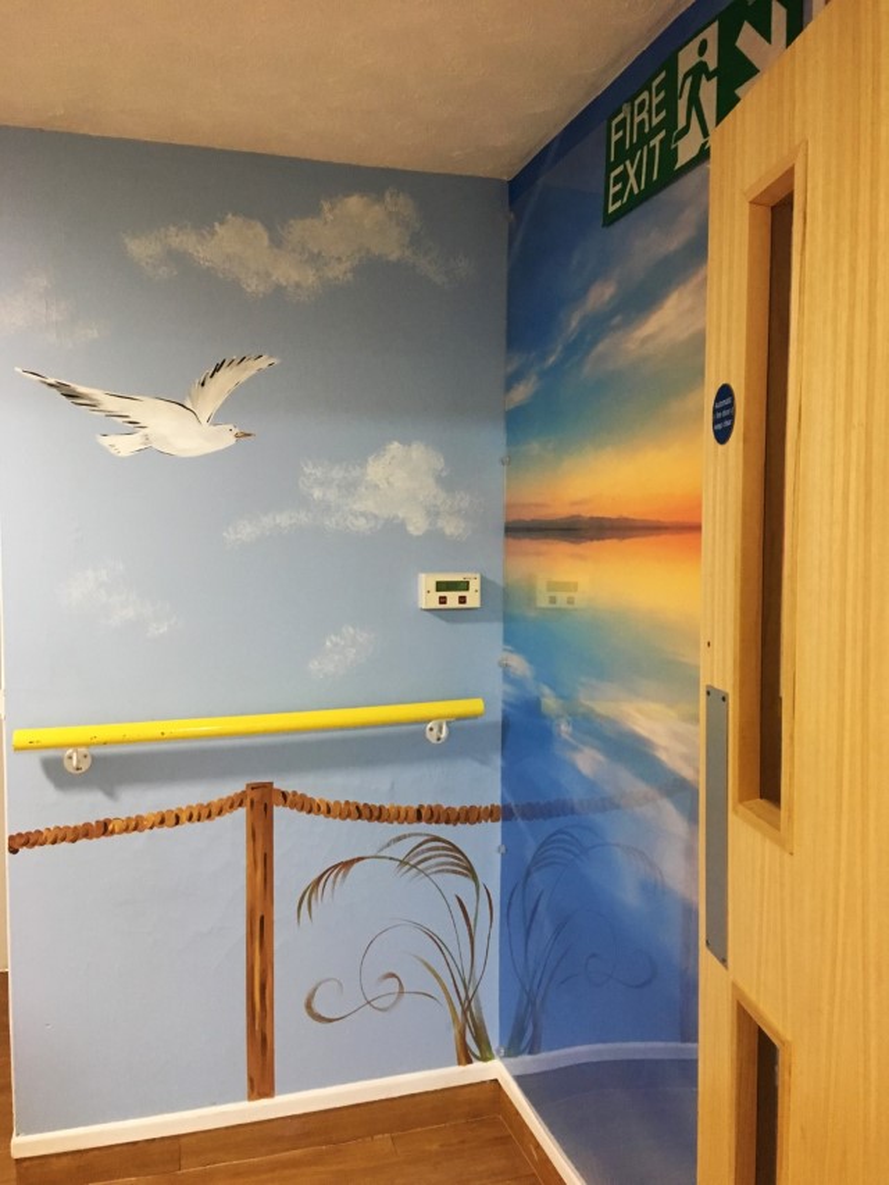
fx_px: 993
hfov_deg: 48.2
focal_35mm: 29
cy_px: 592
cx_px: 444
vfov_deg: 61.7
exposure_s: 1/20
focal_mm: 4.15
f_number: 2.2
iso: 200
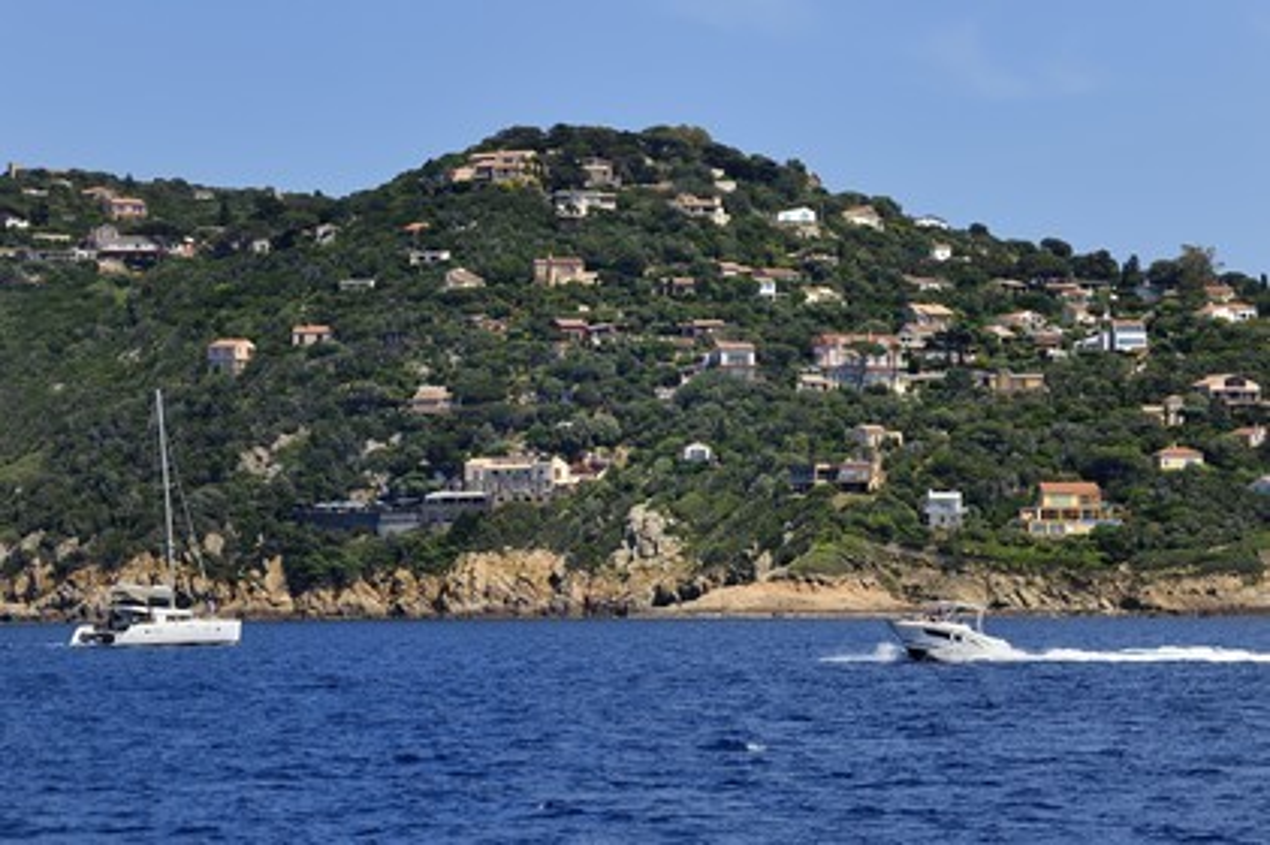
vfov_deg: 9.4
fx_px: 5111
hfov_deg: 14.2
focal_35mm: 145
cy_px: 422
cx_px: 635
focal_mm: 145
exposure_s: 1/800
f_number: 8
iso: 200
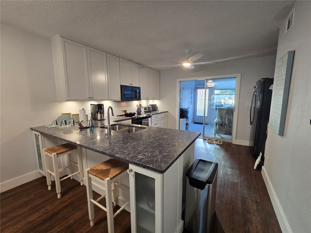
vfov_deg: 89.9
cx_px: 156
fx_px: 117
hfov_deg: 106.2
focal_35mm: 13
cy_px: 116
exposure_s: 1/60
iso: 320
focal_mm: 2.2
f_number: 2.2
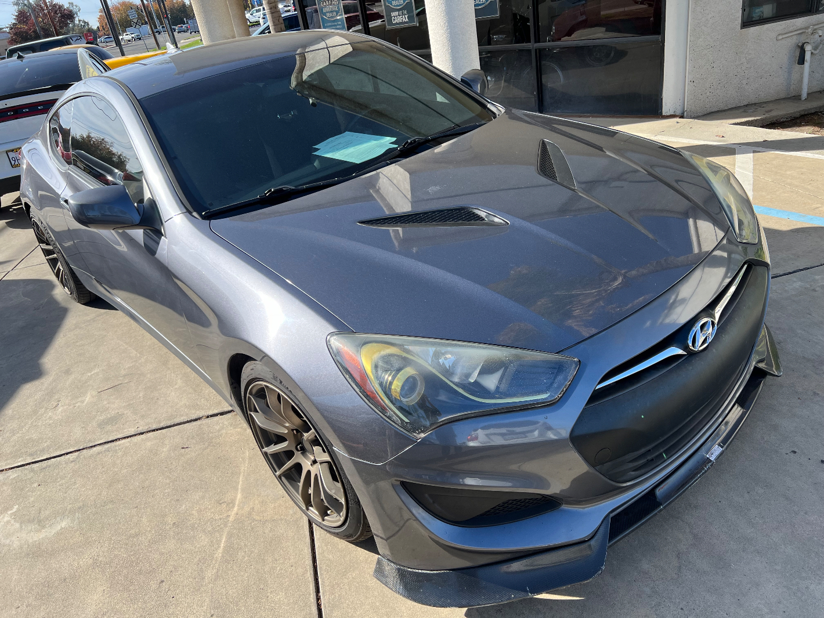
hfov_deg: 67.3
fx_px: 619
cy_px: 309
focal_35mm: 26
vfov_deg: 53.1
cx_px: 412
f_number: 1.5
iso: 50
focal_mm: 5.7
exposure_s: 1/2123
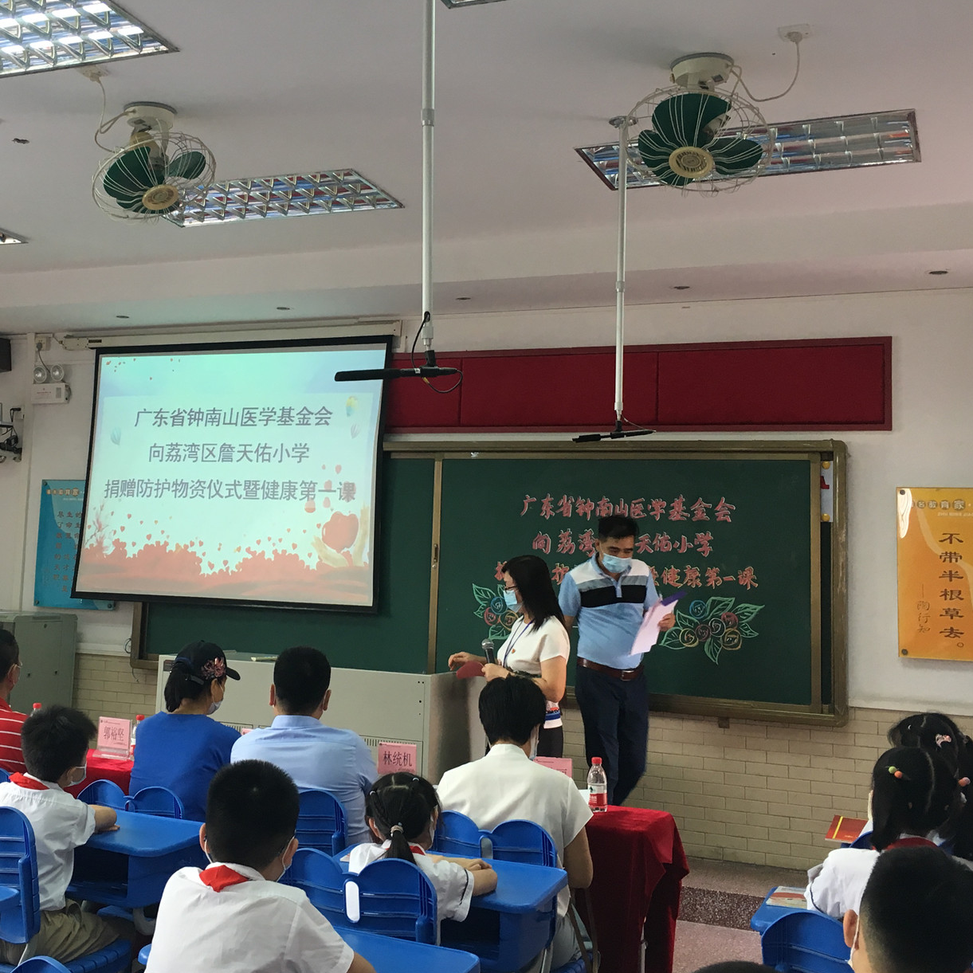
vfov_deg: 39.9
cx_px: 338
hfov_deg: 39.6
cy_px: 418
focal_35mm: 42
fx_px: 1336
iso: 32
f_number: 2.2
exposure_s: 1/33
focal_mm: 4.15
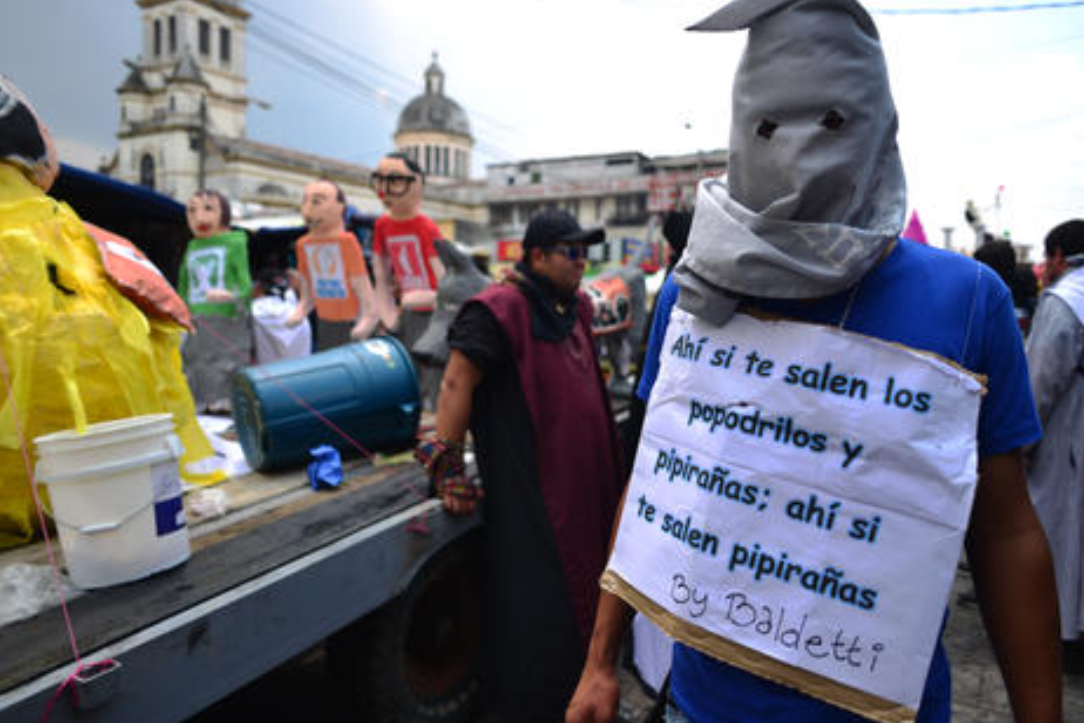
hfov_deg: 69.4
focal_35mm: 26
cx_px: 568
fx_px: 783
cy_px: 352
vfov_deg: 49.5
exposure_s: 1/500
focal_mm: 24
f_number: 2.8
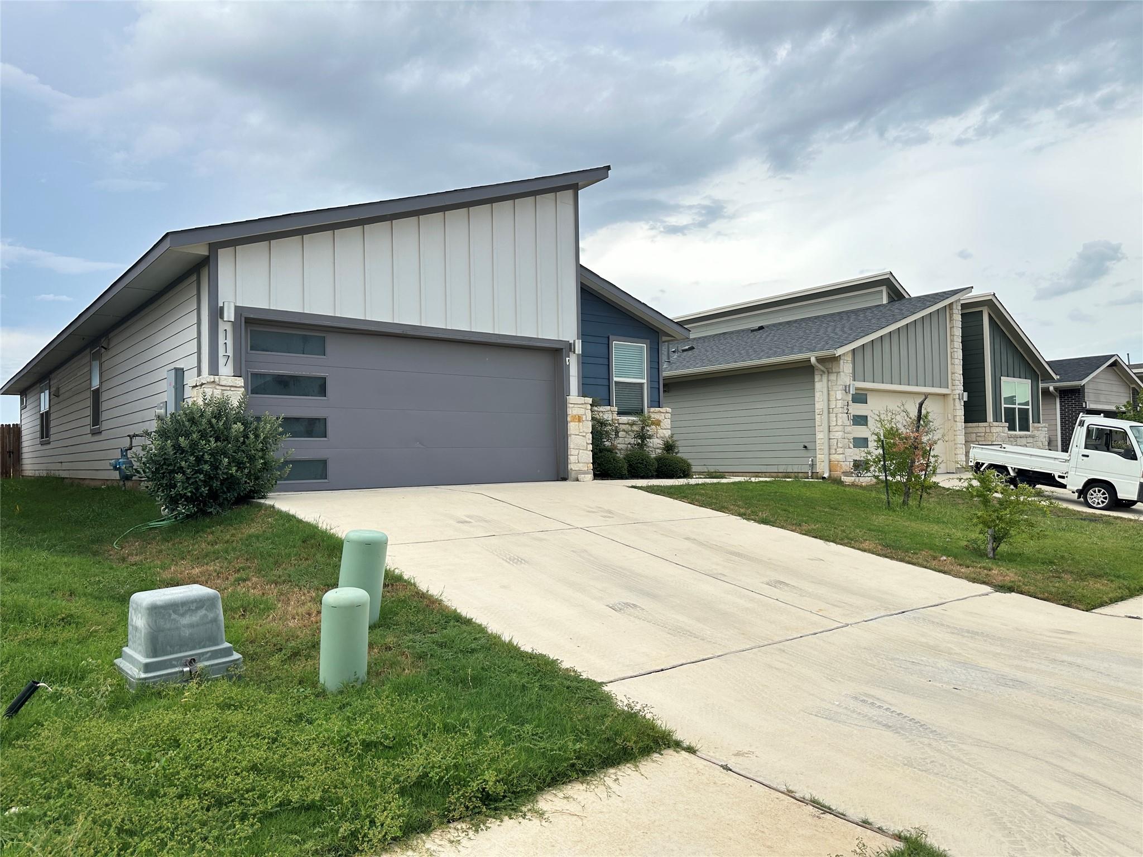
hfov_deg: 71.6
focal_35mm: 24
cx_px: 572
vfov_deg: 56.8
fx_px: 792
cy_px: 428
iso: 80
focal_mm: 6.86
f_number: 1.78
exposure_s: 1/843
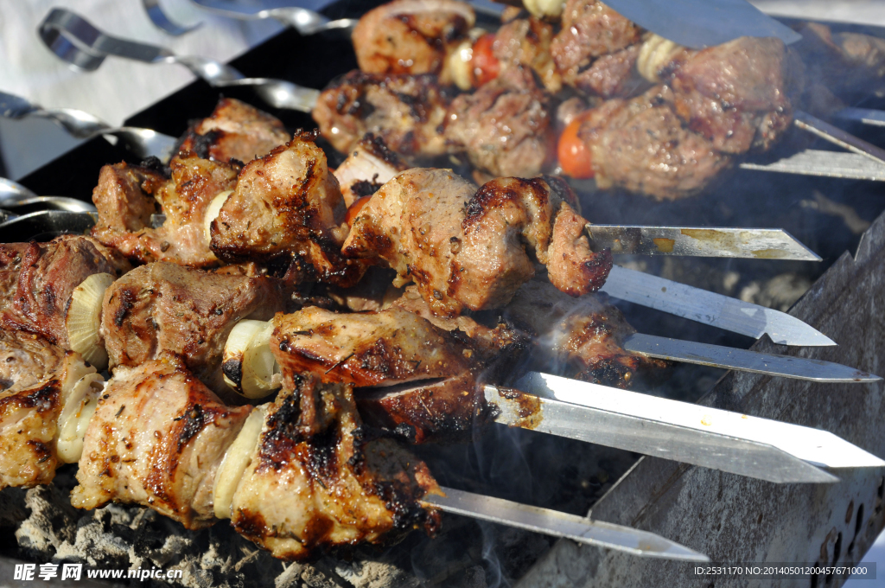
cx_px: 442
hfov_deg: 19.5
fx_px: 2578
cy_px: 294
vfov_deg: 13.0
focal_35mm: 105
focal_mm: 70
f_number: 10
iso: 200
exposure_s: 1/400
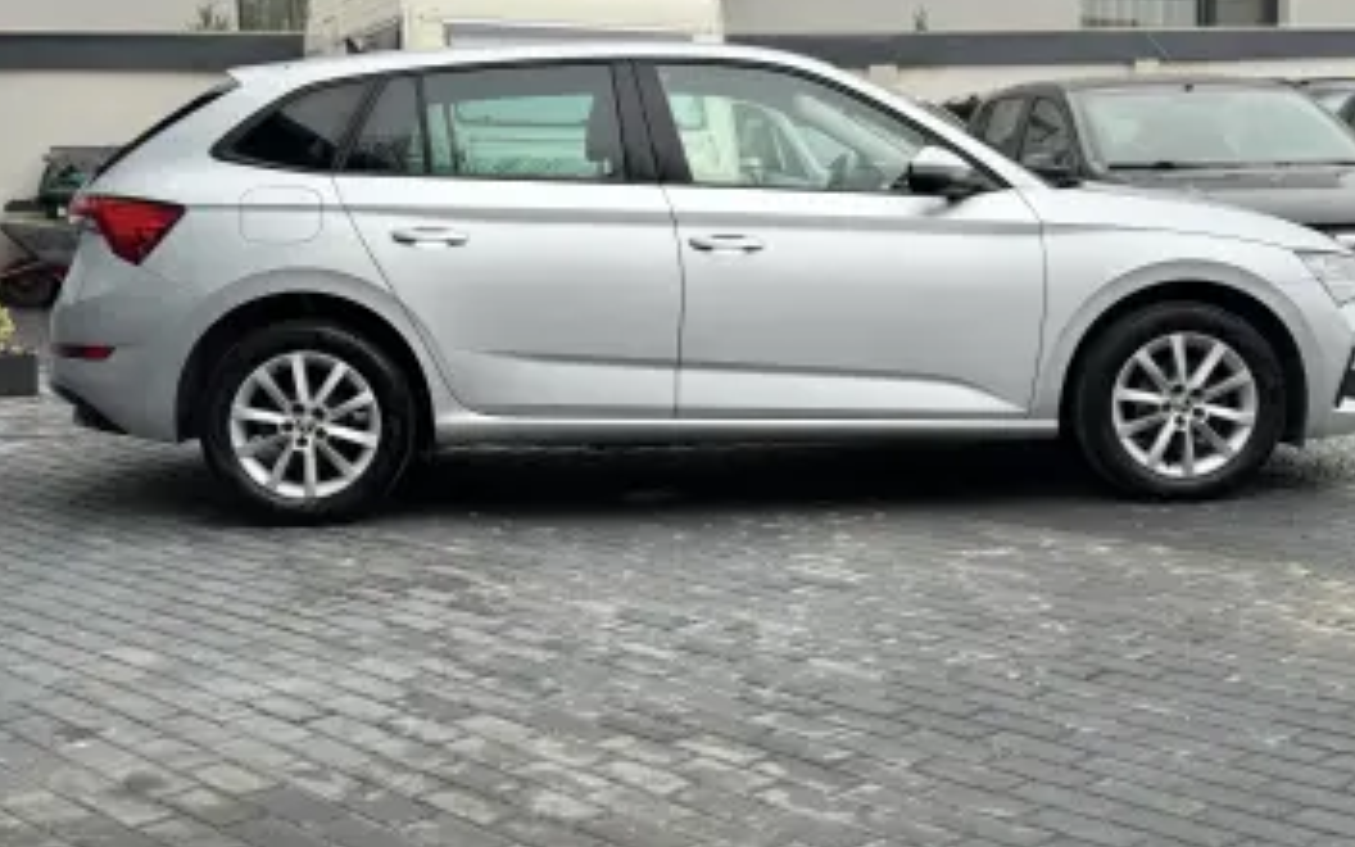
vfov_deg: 24.8
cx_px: 685
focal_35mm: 52
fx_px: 1920
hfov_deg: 38.9
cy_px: 354
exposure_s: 1/156
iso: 50
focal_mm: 6.76
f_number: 1.78
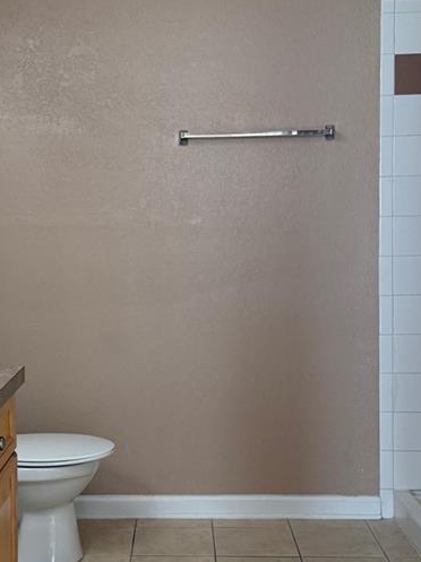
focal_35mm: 58
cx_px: 148
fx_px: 942
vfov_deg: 33.3
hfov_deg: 25.1
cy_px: 291
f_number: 1.78
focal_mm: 6.76
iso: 200
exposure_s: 1/226
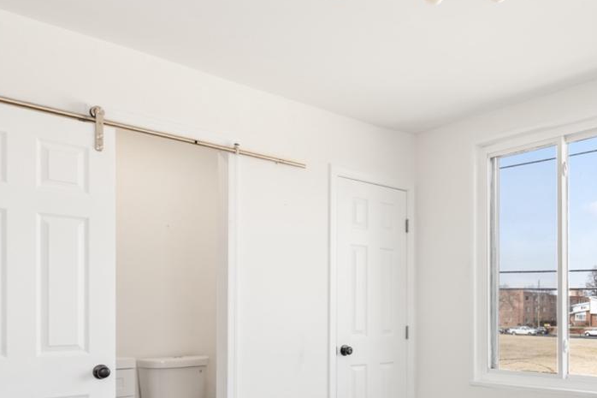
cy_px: 323
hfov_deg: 54.8
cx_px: 441
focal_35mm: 33
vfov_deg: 38.3
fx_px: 547
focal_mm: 16
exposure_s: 1/30
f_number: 8
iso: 500
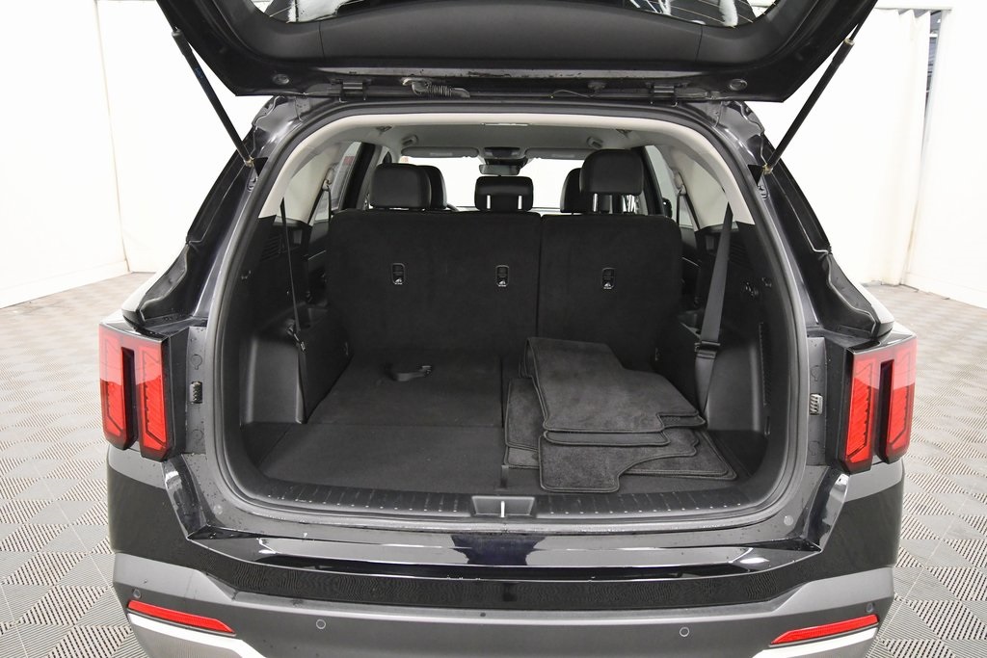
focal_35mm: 22
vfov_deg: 57.2
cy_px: 329
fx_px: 603
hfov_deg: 78.6
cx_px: 494
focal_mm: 15
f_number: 5.3
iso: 3200
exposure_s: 1/125
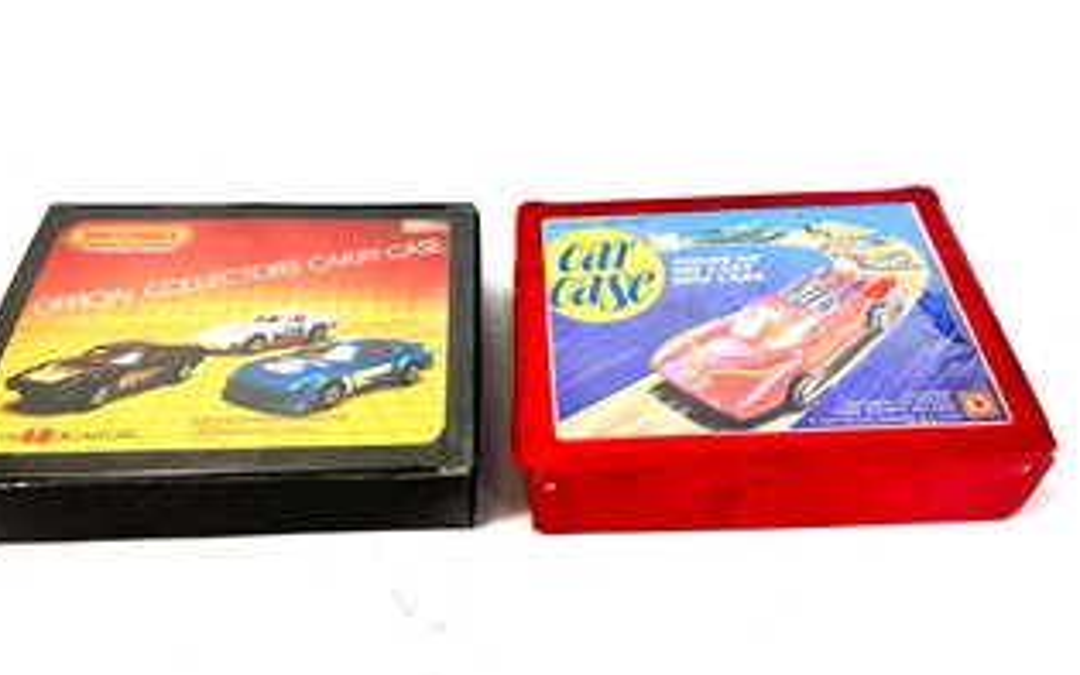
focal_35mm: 30
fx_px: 883
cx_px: 513
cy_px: 372
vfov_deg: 41.8
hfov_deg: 62.9
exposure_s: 1/120
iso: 32
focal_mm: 5.96
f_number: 1.6
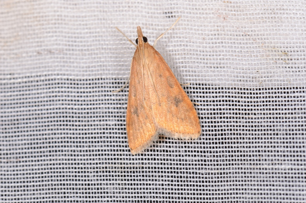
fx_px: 1081
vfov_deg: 10.7
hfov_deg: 16.1
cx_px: 153
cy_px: 102
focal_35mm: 128
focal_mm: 85
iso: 100
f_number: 25
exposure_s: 1/60
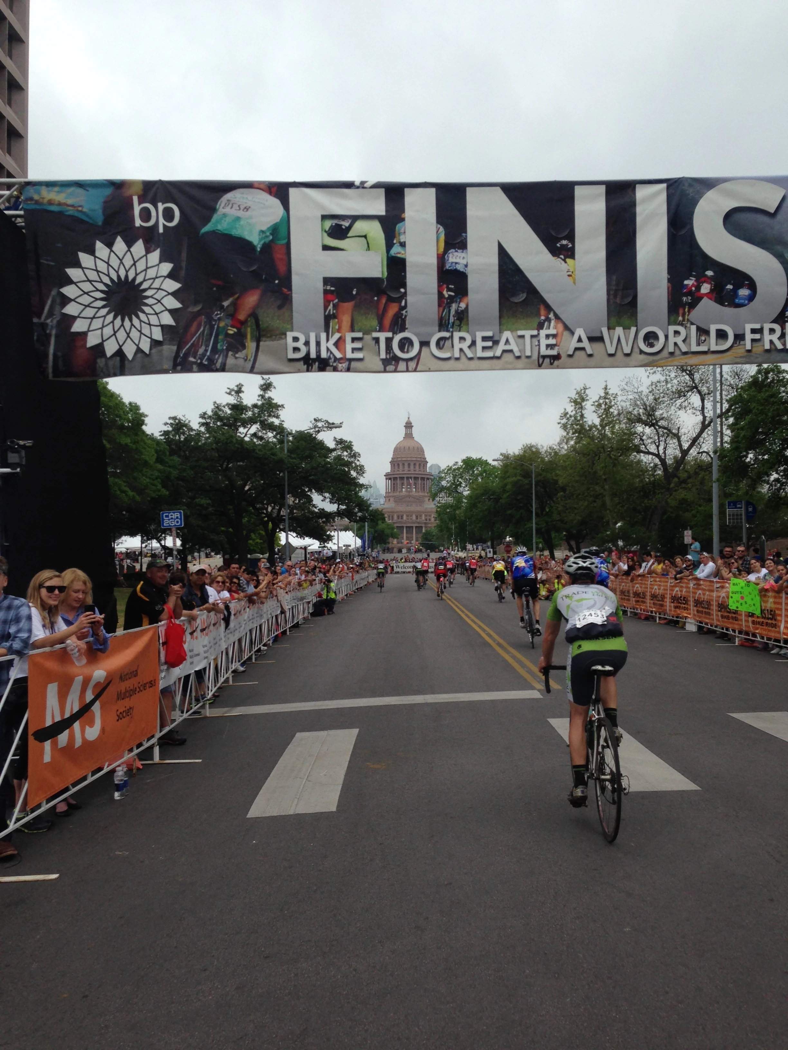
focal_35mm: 33
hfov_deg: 42.9
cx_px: 394
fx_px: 1002
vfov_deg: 55.4
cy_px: 525
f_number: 2.4
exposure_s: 1/889
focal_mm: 4.12
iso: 50
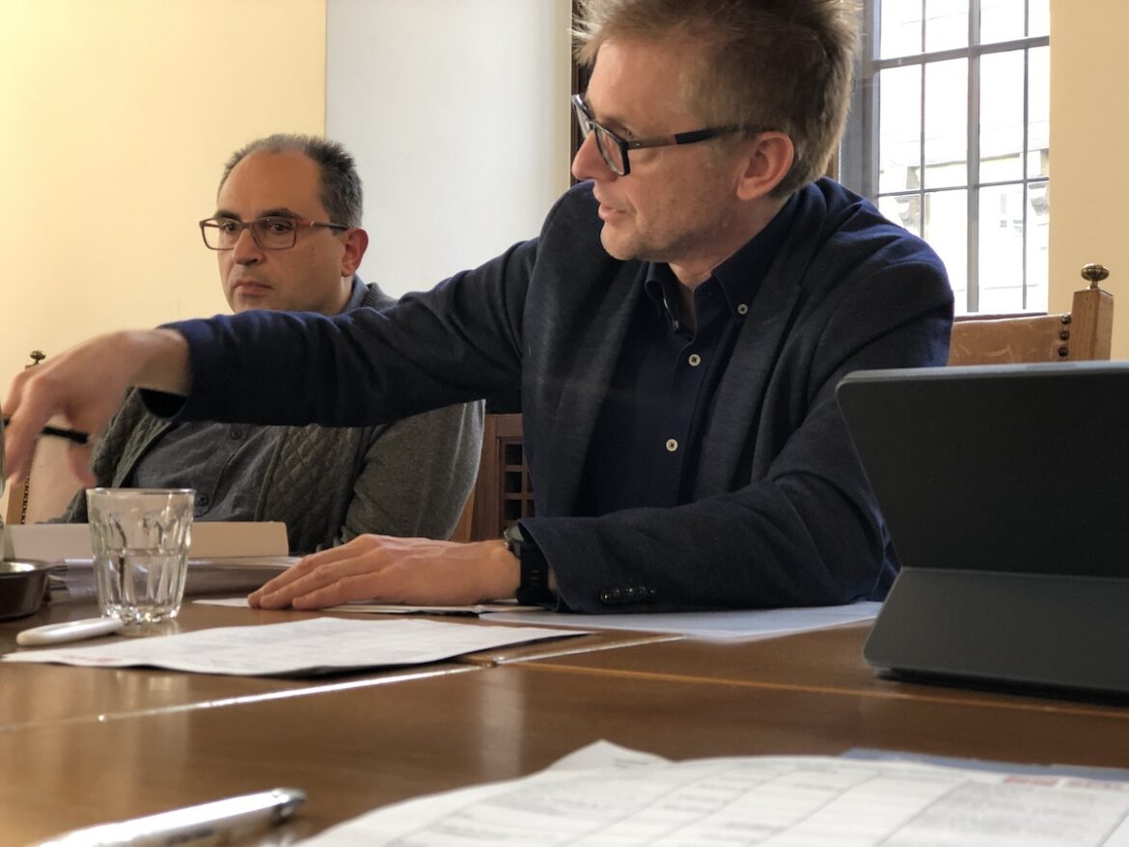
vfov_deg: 25.7
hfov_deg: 33.8
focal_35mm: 57
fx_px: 1859
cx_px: 564
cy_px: 424
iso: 125
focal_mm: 6.6
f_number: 2.8
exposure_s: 1/30
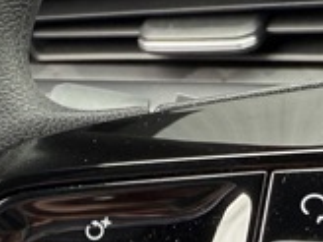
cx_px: 134
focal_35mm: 117
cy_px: 350
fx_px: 1092
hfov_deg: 16.8
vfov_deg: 12.1
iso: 125
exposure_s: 1/99
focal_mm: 2.22
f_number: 2.2
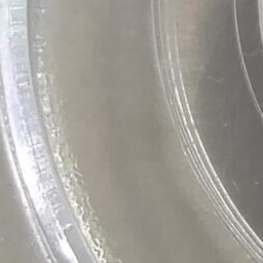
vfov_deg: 5.9
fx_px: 2519
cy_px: -188
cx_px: 583
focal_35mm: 293
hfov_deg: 5.8
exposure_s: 1/33.3
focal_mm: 3.98
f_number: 1.8
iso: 200
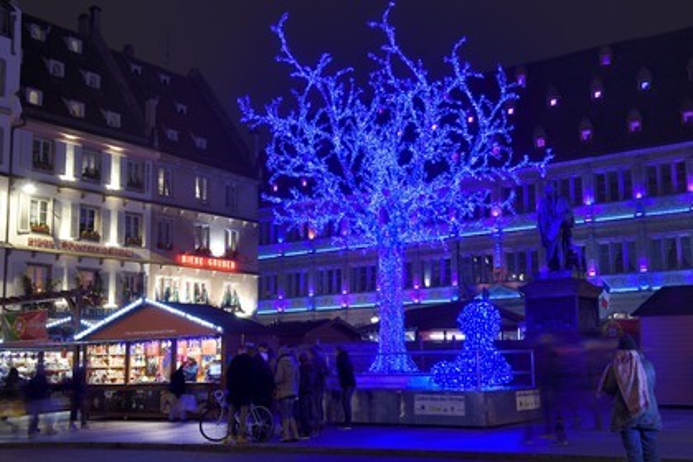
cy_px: 231
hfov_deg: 46.4
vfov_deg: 31.9
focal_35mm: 42
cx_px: 346
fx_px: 808
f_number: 9
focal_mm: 42
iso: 200
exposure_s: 1
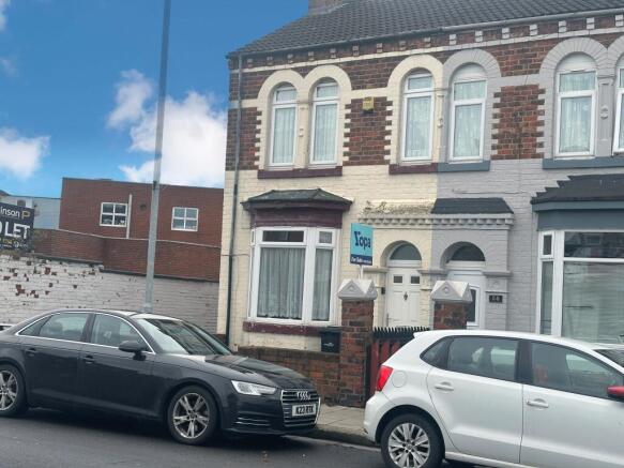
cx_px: 312
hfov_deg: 39.7
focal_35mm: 48
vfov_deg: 30.3
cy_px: 234
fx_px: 865
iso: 64
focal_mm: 6.86
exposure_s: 1/668
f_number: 1.78
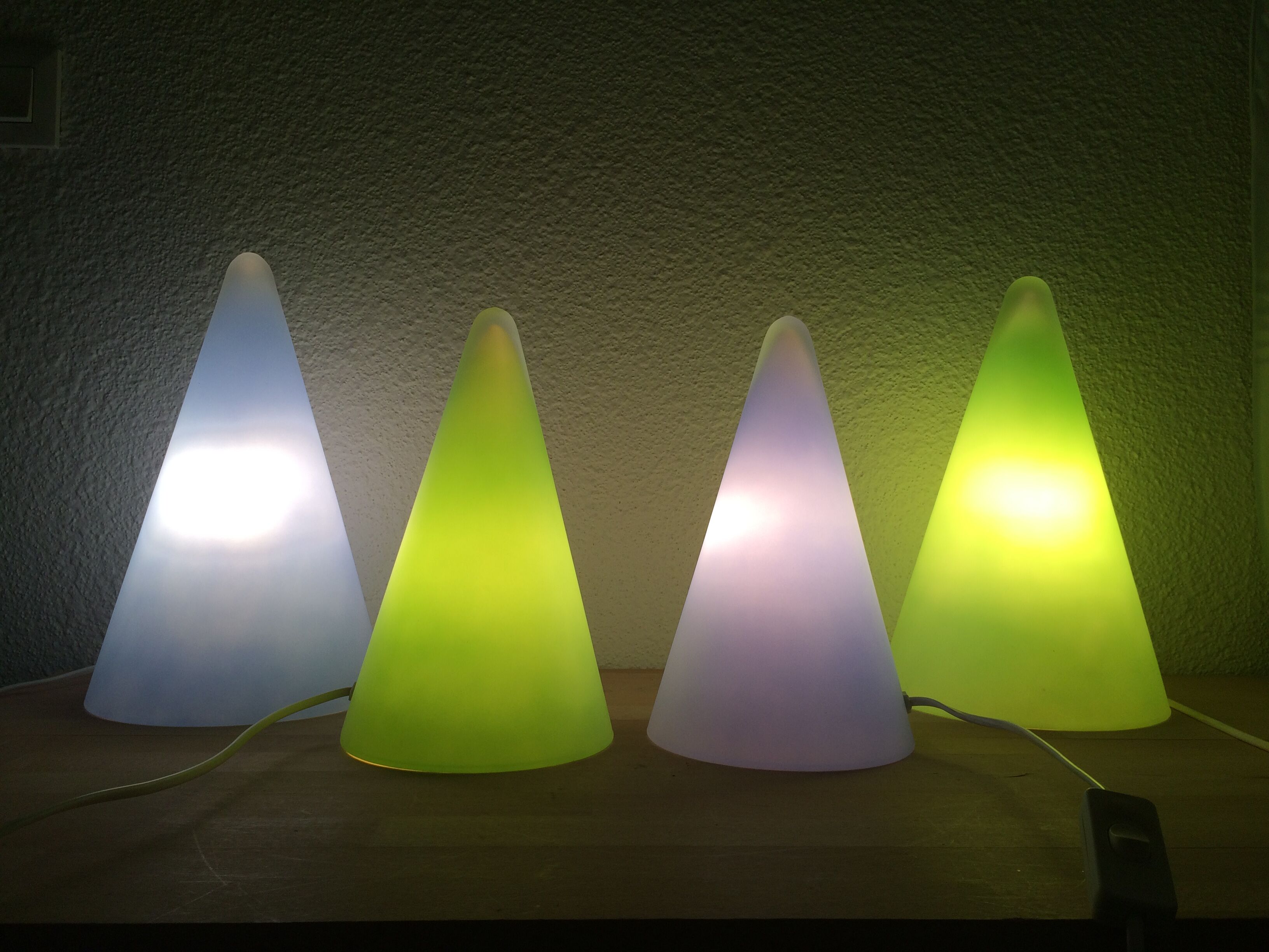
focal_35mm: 29
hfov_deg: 61.7
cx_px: 634
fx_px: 1063
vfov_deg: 48.2
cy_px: 476
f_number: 2.2
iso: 32
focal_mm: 4.15
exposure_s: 1/111
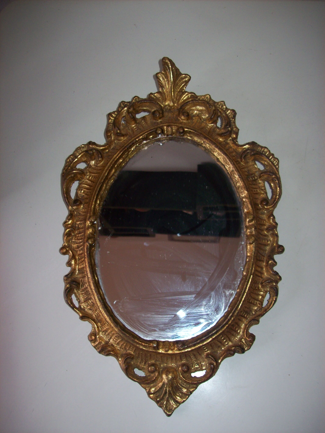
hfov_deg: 39.6
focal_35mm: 36
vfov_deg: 51.4
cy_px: 216
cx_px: 162
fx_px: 451
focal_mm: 6
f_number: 2.7
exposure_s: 1/64
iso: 80
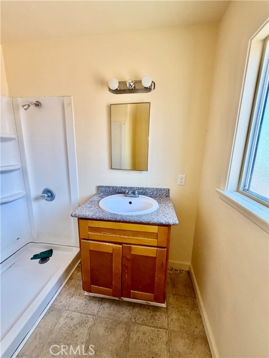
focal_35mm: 14
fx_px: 145
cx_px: 134
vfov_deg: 102.1
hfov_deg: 85.7
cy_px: 179
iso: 320
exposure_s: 1/121
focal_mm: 2.22
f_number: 2.2
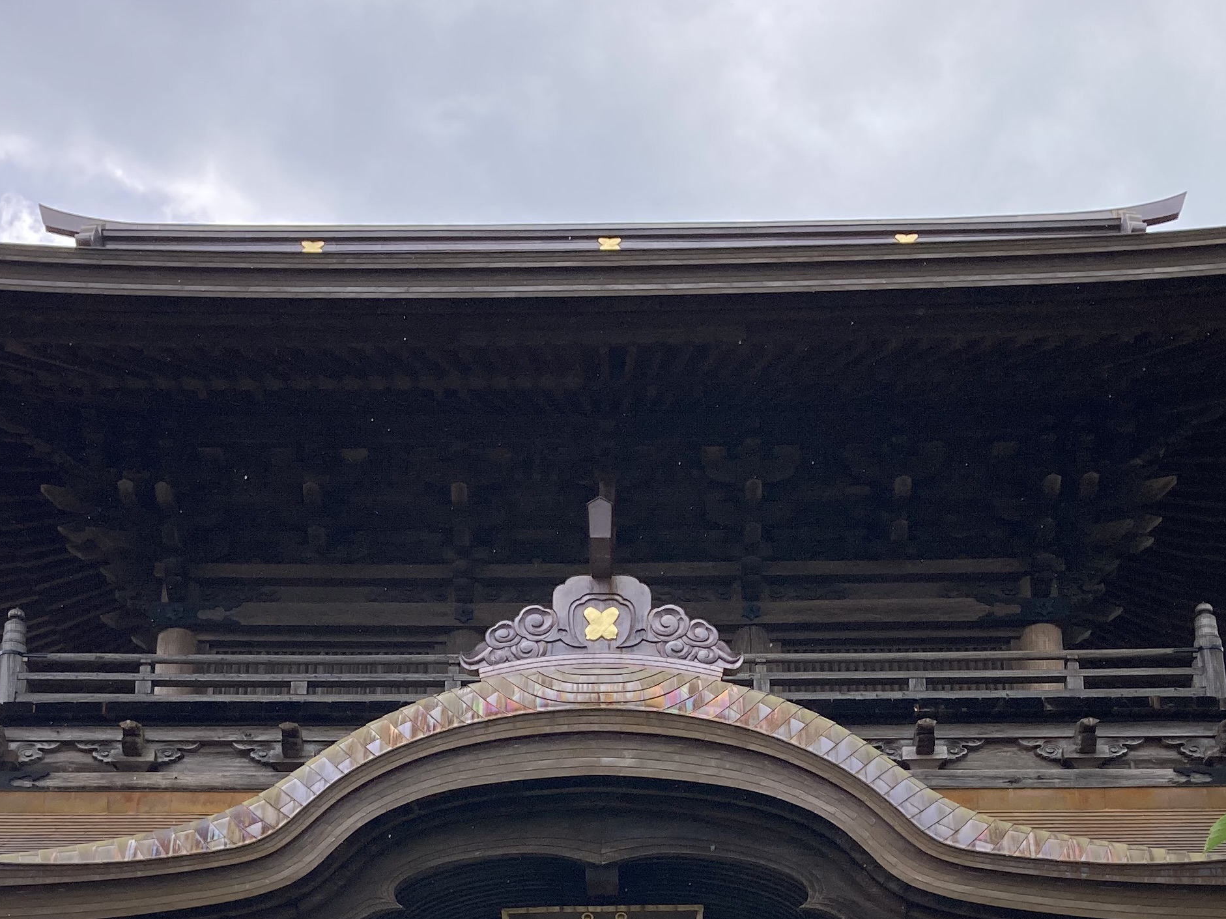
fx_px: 2125
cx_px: 595
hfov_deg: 32.2
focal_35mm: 60
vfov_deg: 23.4
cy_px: 907
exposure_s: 1/1389
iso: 20
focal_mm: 3.99
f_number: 1.8
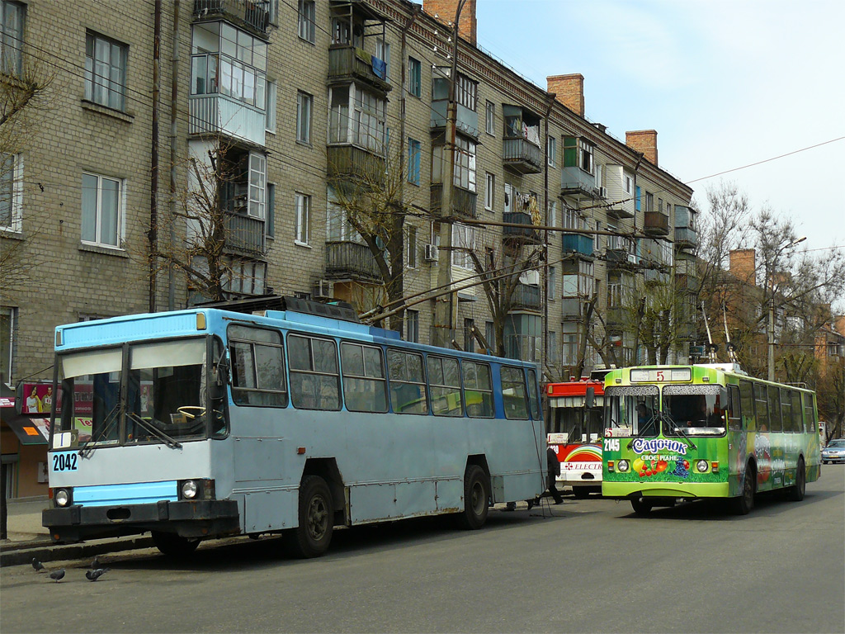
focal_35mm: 46
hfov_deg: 41.2
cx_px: 422
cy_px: 317
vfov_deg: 31.5
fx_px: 1123
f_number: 3.6
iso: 100
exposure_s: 1/640
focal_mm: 7.6
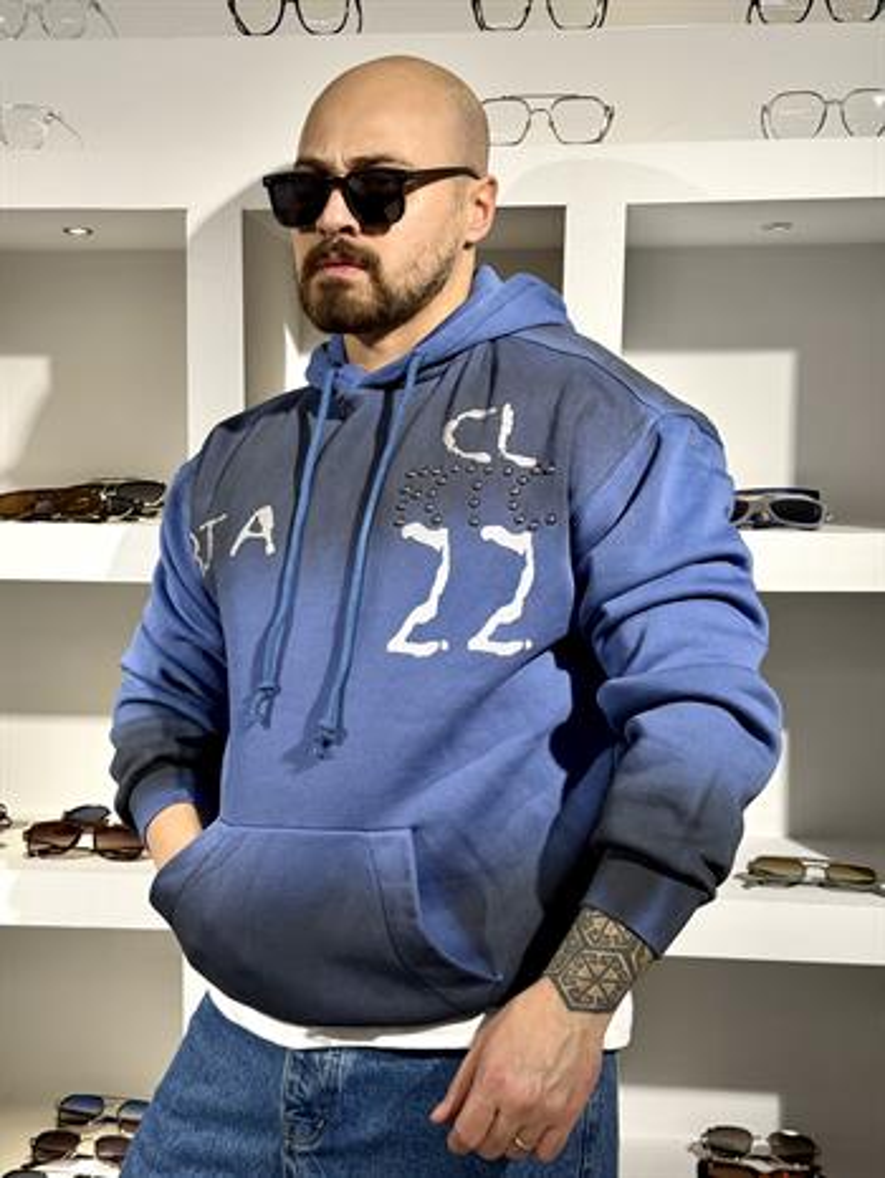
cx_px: 442
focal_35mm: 48
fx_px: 1635
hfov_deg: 30.3
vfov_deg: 39.6
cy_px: 589
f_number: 1.78
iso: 64
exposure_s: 1/164
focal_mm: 6.76
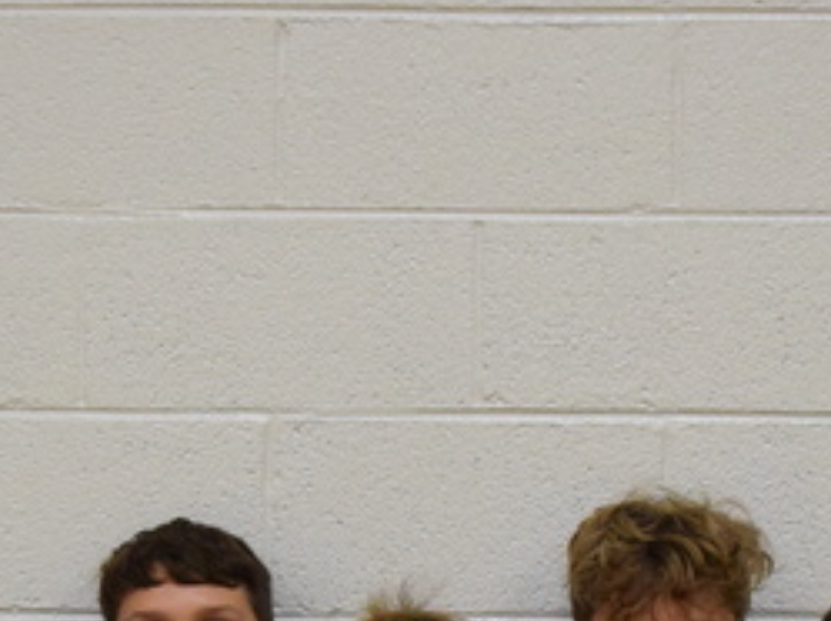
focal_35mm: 202
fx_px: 4842
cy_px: 1043
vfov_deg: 7.2
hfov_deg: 9.8
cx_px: 310
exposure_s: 1/200
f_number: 4.5
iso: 3200
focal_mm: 34
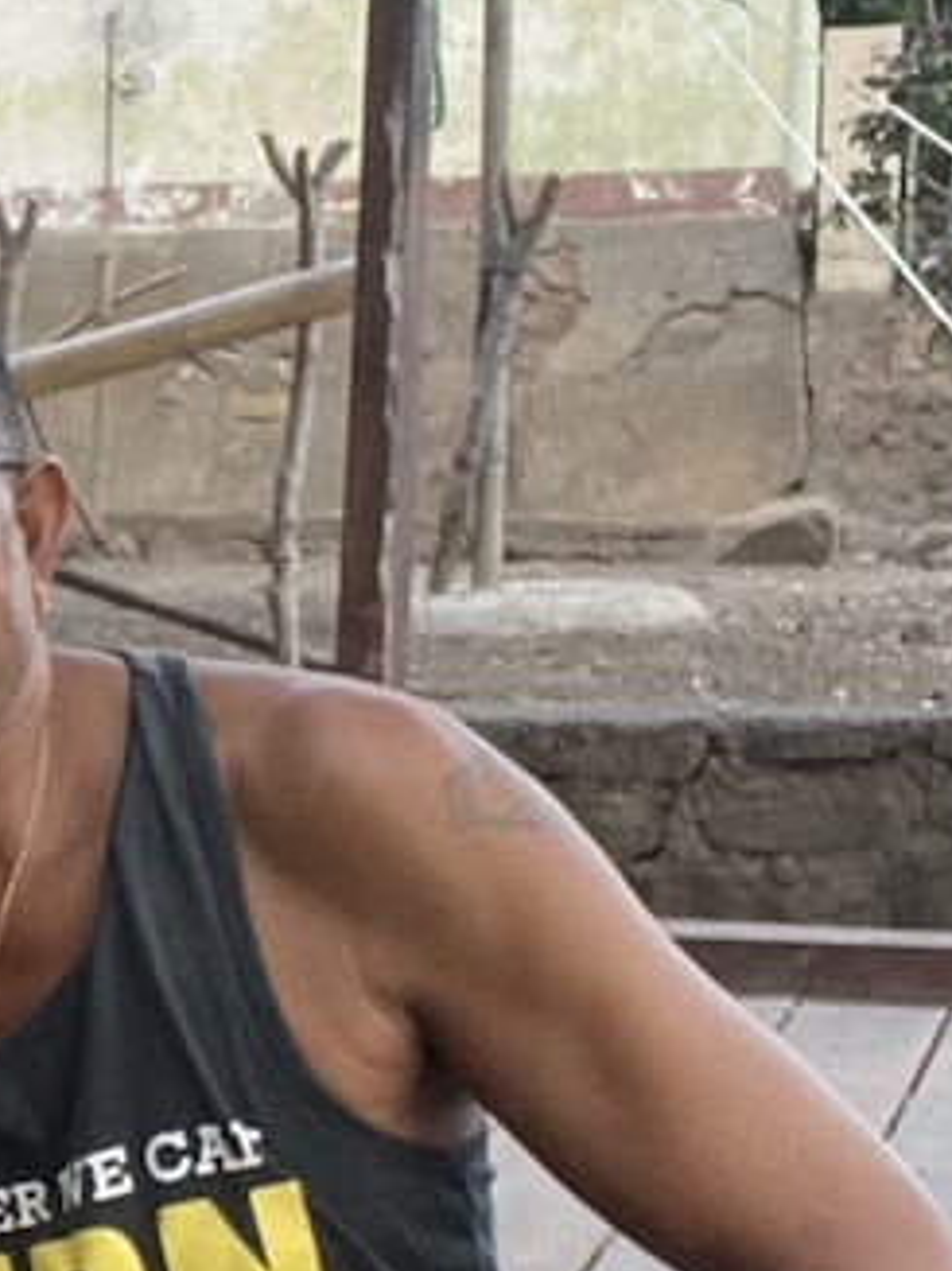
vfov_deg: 20.8
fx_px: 3449
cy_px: 851
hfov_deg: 14.7
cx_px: -435
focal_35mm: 94
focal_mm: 2.71
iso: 100
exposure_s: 1/60
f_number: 2.2
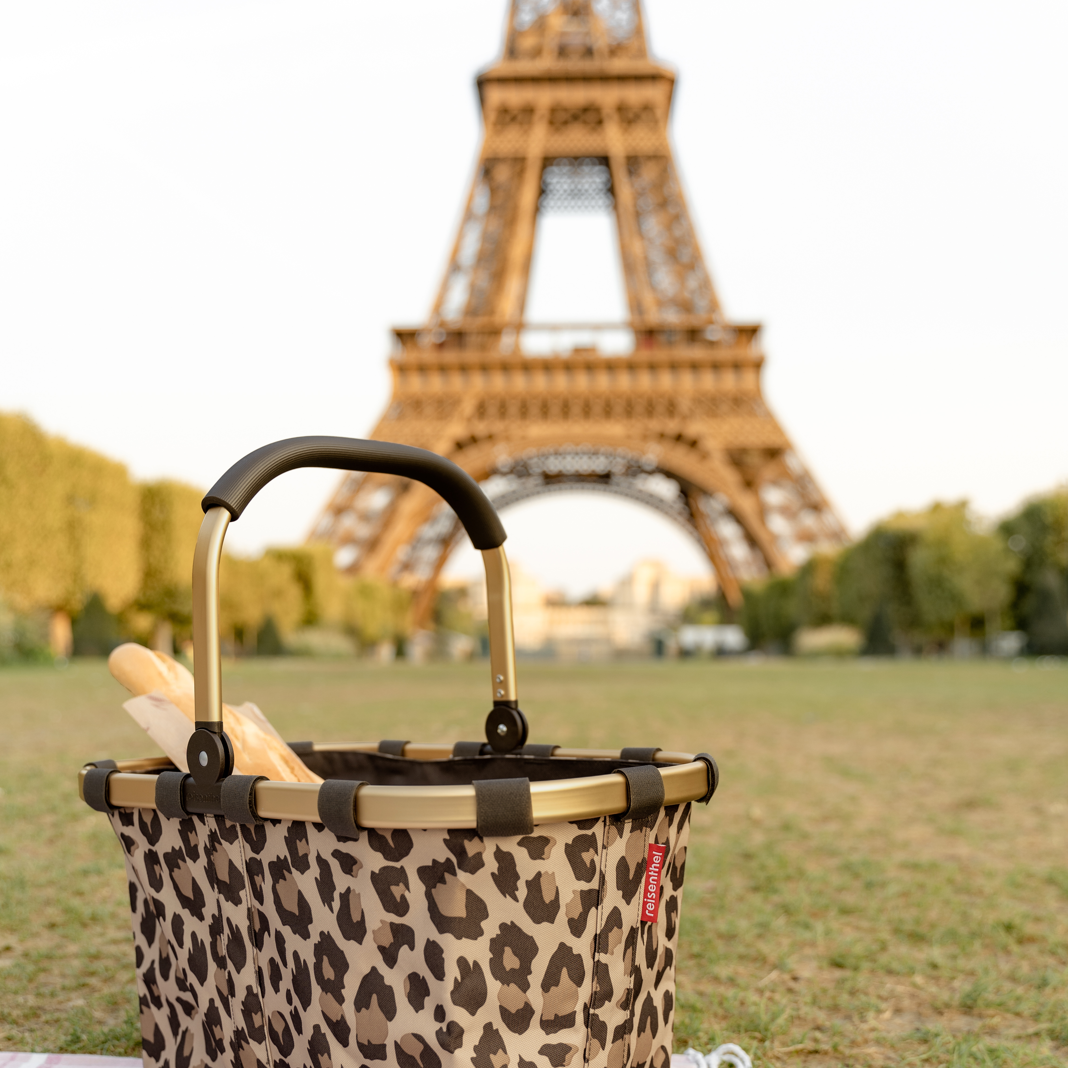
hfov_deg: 41.9
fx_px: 1396
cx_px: 536
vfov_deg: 41.6
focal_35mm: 40
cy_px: 667
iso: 100
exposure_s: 1/200
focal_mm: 31
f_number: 3.2
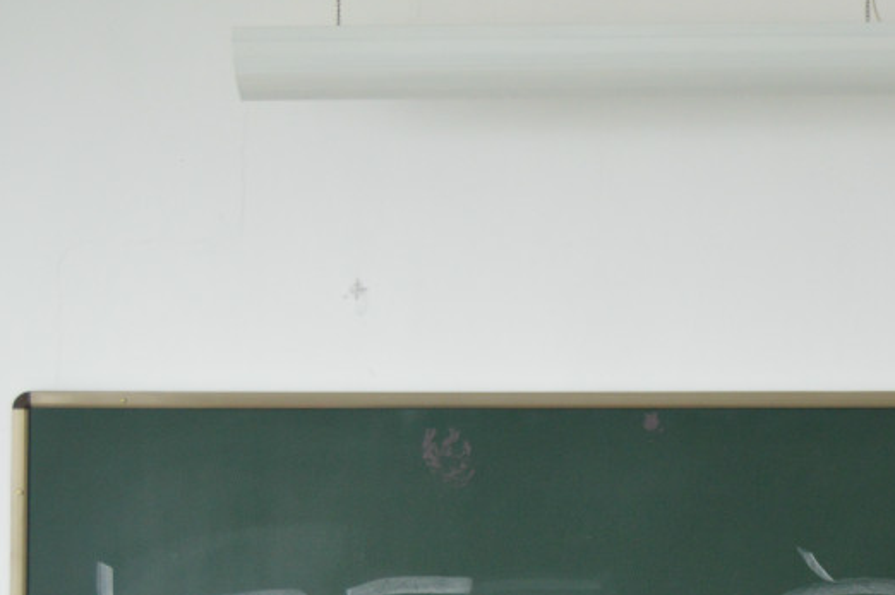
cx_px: 1175
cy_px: 778
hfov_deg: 13.8
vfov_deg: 9.4
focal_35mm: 143
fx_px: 3540
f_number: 4.5
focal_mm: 31
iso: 400
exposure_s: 1/80
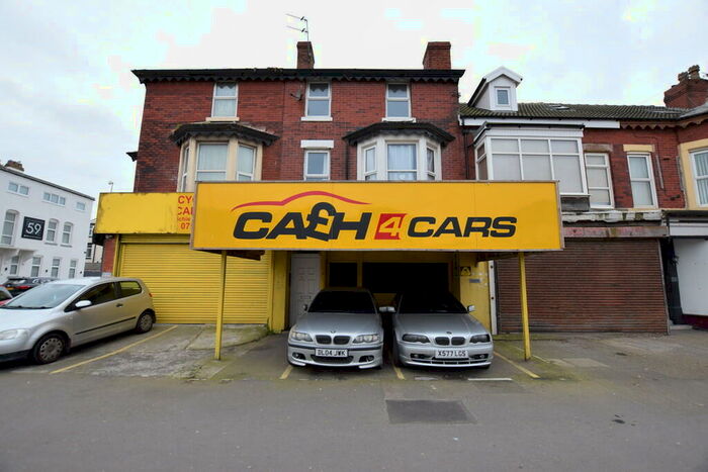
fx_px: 295
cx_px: 354
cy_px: 236
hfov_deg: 100.4
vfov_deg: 77.4
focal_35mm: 15
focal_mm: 10
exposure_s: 1/80
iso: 100
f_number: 5
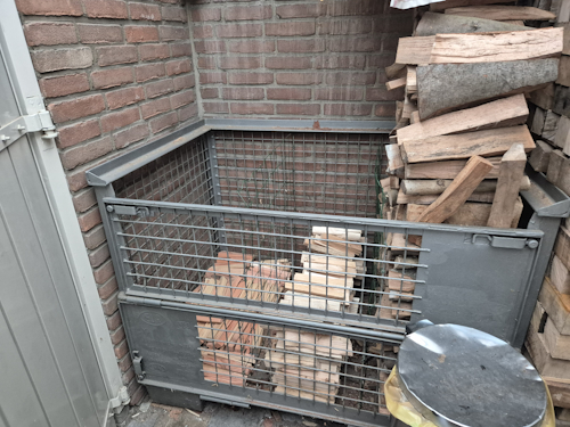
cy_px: 214
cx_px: 285
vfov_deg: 58.9
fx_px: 379
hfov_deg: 73.9
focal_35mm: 23
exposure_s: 1/100
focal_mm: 5.4
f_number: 1.8
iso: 1250
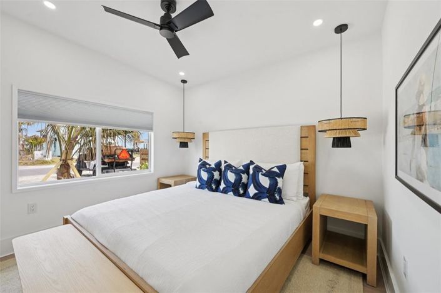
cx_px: 220
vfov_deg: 81.1
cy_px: 146
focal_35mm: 14
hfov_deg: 104.3
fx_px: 171
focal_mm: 14
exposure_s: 1/125
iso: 400
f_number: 8
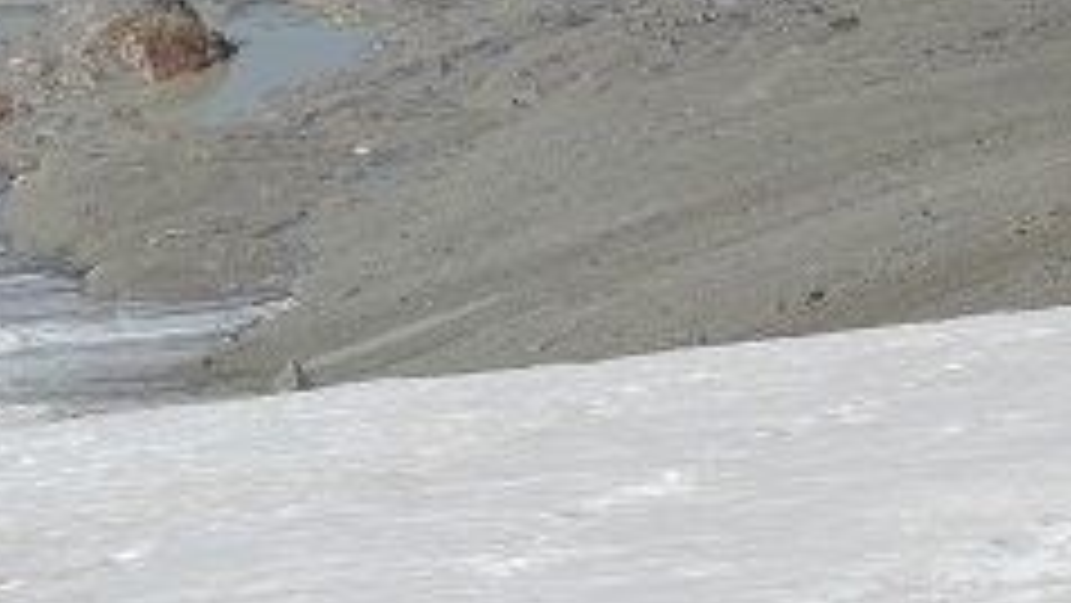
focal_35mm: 204
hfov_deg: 10.4
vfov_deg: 5.9
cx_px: 1318
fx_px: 5795
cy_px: -252
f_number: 9
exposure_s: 1/320
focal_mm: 50
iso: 100
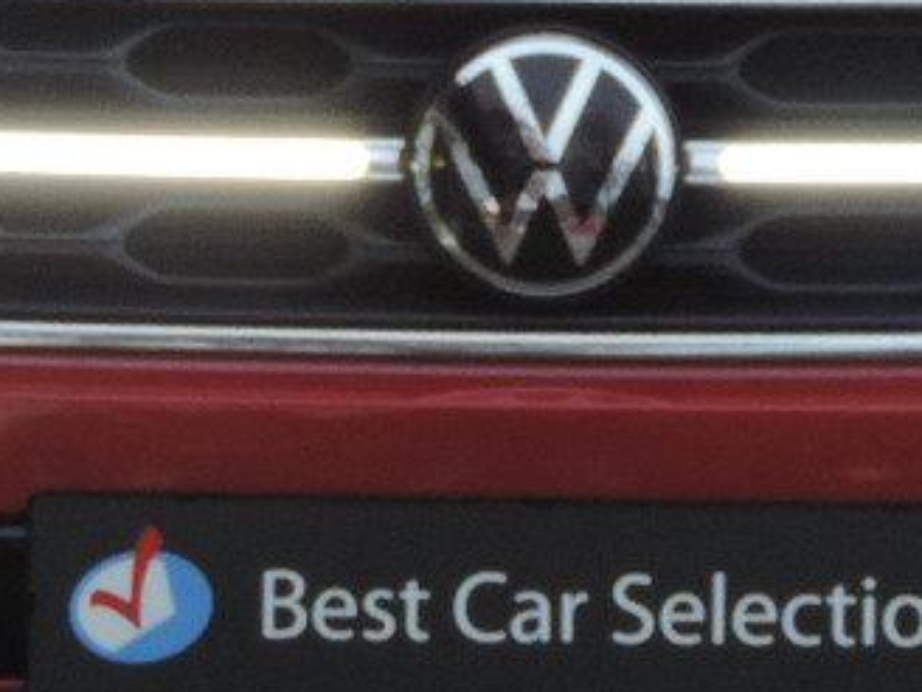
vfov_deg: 2.8
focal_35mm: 527
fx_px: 14037
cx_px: 436
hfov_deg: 3.8
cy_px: -158
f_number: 4.2
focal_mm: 21.4
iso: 400
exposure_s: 1/25
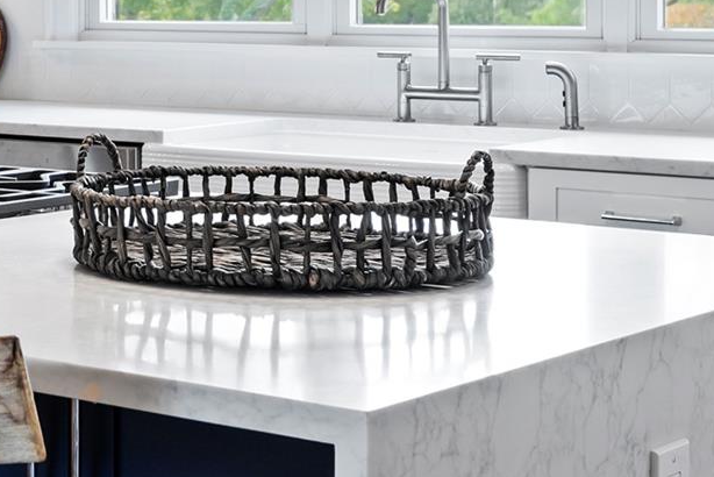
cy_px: -20
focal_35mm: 100
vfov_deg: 13.5
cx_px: -145
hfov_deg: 19.2
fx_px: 1984
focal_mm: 30
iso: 400
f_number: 8
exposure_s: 1/8
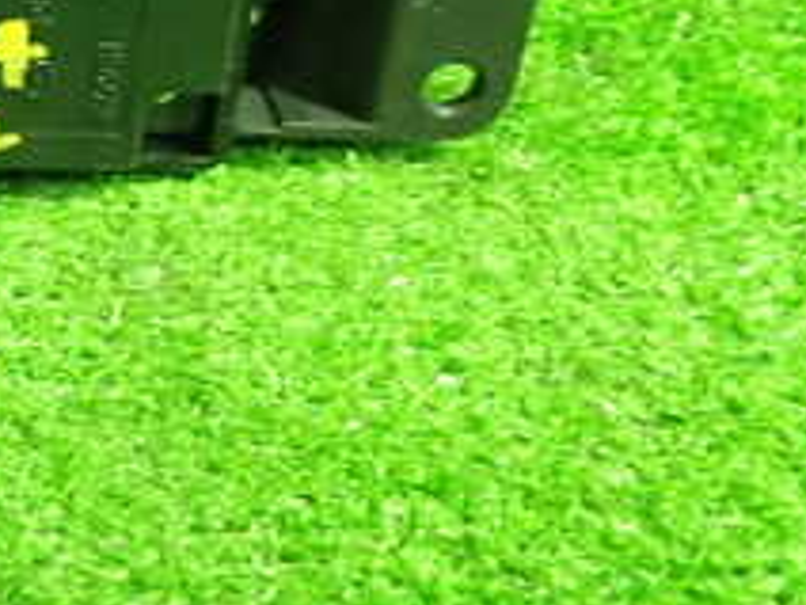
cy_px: -76
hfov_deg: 20.9
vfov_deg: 16.8
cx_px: -251
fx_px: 1979
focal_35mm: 85
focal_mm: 5.4
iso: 800
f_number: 2.3
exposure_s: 1/30
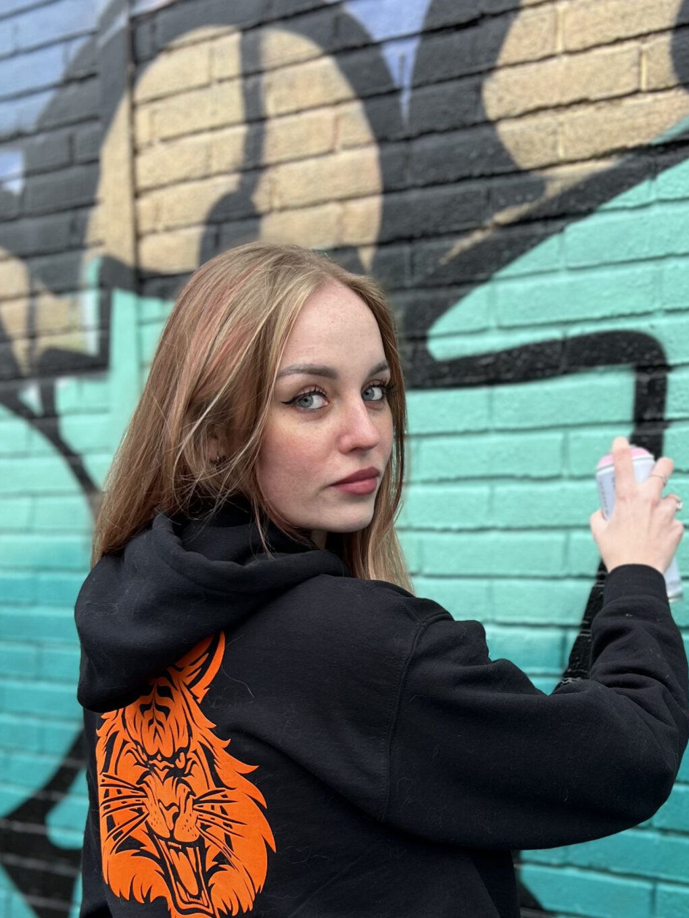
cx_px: 486
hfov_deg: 29.4
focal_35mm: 49
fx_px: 1300
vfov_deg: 38.4
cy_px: 616
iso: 40
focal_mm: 5.7
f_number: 1.5
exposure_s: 1/121
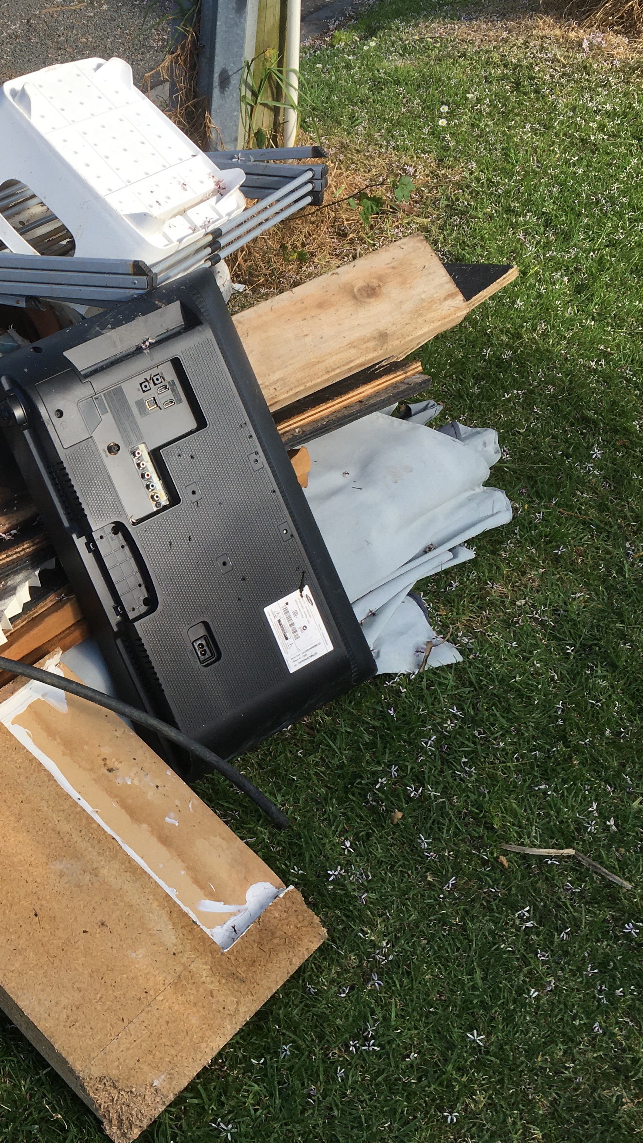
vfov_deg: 47.4
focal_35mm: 43
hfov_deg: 26.0
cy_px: 568
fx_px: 1304
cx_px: -27
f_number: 2.2
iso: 25
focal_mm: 4.15
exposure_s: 1/538
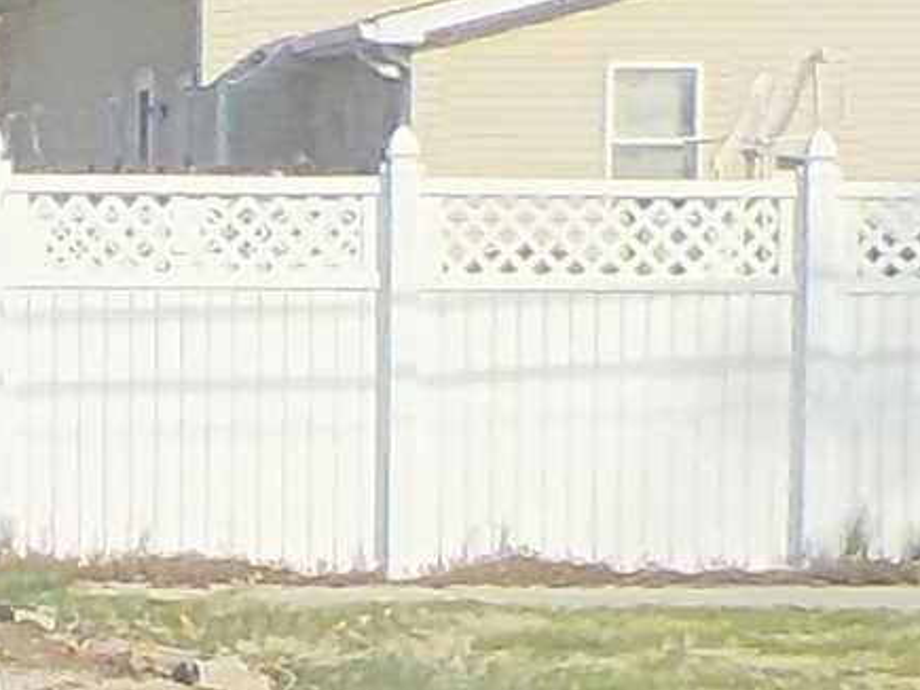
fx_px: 5633
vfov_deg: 6.9
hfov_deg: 8.9
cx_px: -835
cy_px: 1079
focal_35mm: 212
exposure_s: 1/1600
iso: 125
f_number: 3.3
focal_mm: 4.1
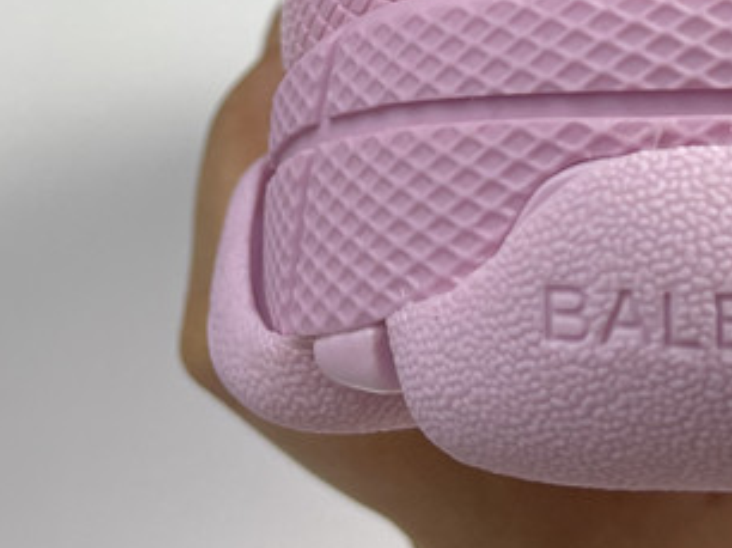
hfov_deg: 22.9
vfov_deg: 16.0
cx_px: 502
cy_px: -266
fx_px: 1796
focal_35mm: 85
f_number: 1.6
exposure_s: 1/100
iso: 50
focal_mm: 4.2
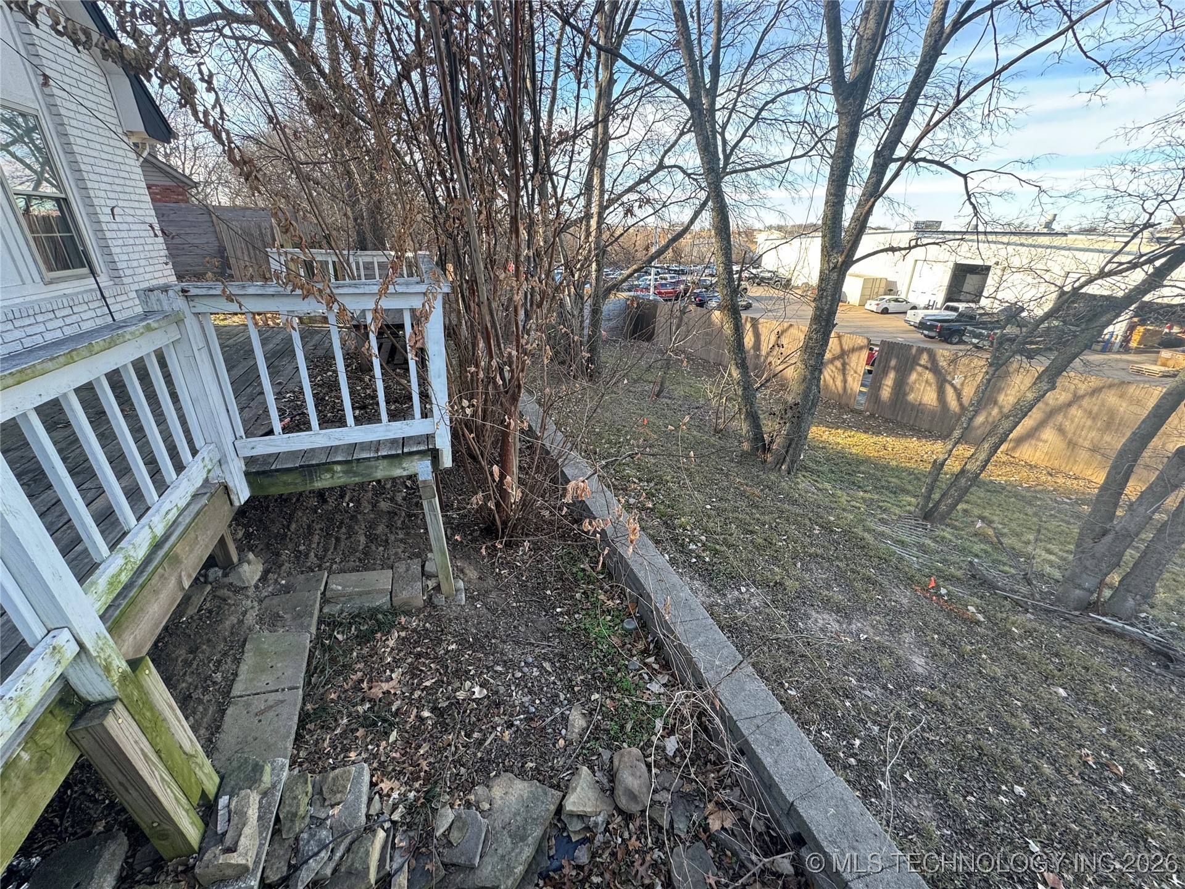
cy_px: 444
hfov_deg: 102.1
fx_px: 479
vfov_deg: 85.7
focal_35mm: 14
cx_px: 592
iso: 64
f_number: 2.2
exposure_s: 1/99
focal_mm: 2.22
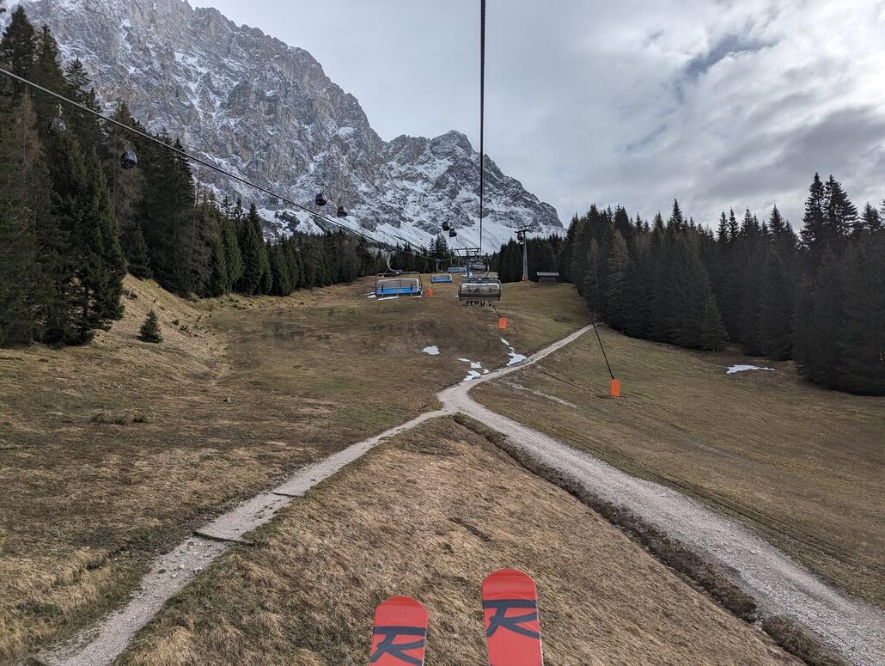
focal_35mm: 24
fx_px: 614
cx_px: 442
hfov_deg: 71.5
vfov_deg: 56.9
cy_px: 333
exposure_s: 1/4926
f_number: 1.85
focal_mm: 6.81
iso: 42
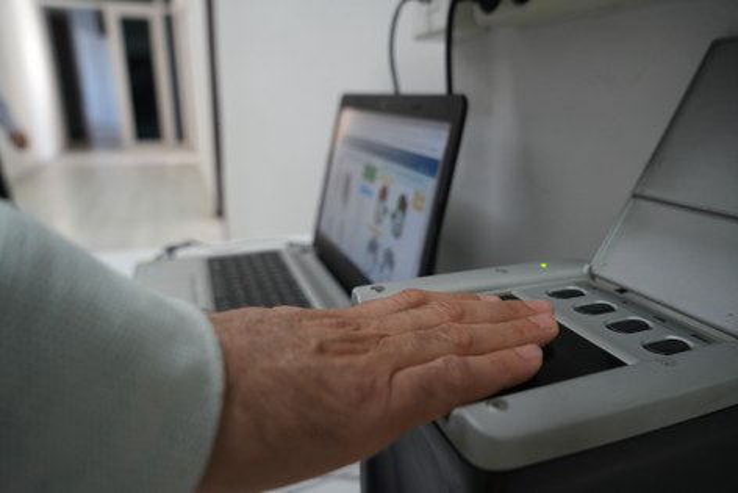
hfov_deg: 73.7
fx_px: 492
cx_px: 369
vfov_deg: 53.2
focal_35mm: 24
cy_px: 246
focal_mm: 24
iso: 2500
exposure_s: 1/160
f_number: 4
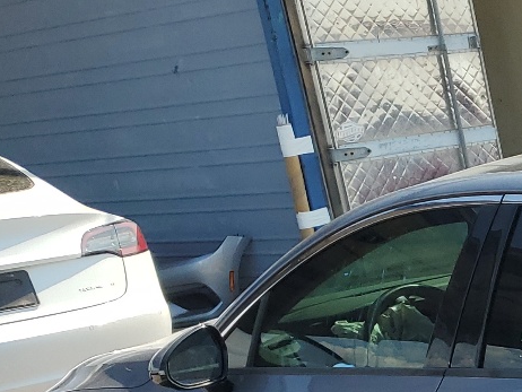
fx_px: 1358
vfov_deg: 15.4
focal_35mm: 90
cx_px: 882
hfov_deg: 18.2
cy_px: 550
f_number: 1.5
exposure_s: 1/1429
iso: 50
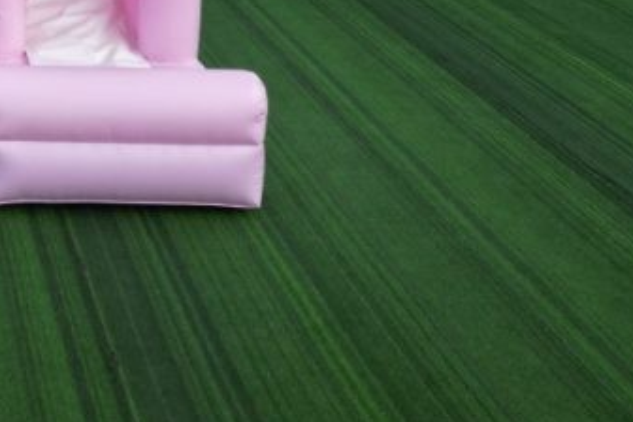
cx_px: -124
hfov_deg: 24.2
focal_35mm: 76
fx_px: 1336
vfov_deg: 16.5
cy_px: -188
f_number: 1.7
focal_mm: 6.72
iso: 100
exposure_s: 1/2500
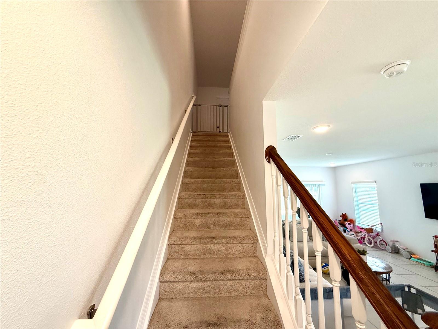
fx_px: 177
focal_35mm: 14
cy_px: 164
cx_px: 219
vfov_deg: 85.7
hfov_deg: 102.1
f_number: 2.2
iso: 250
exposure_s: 1/120
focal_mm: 2.22
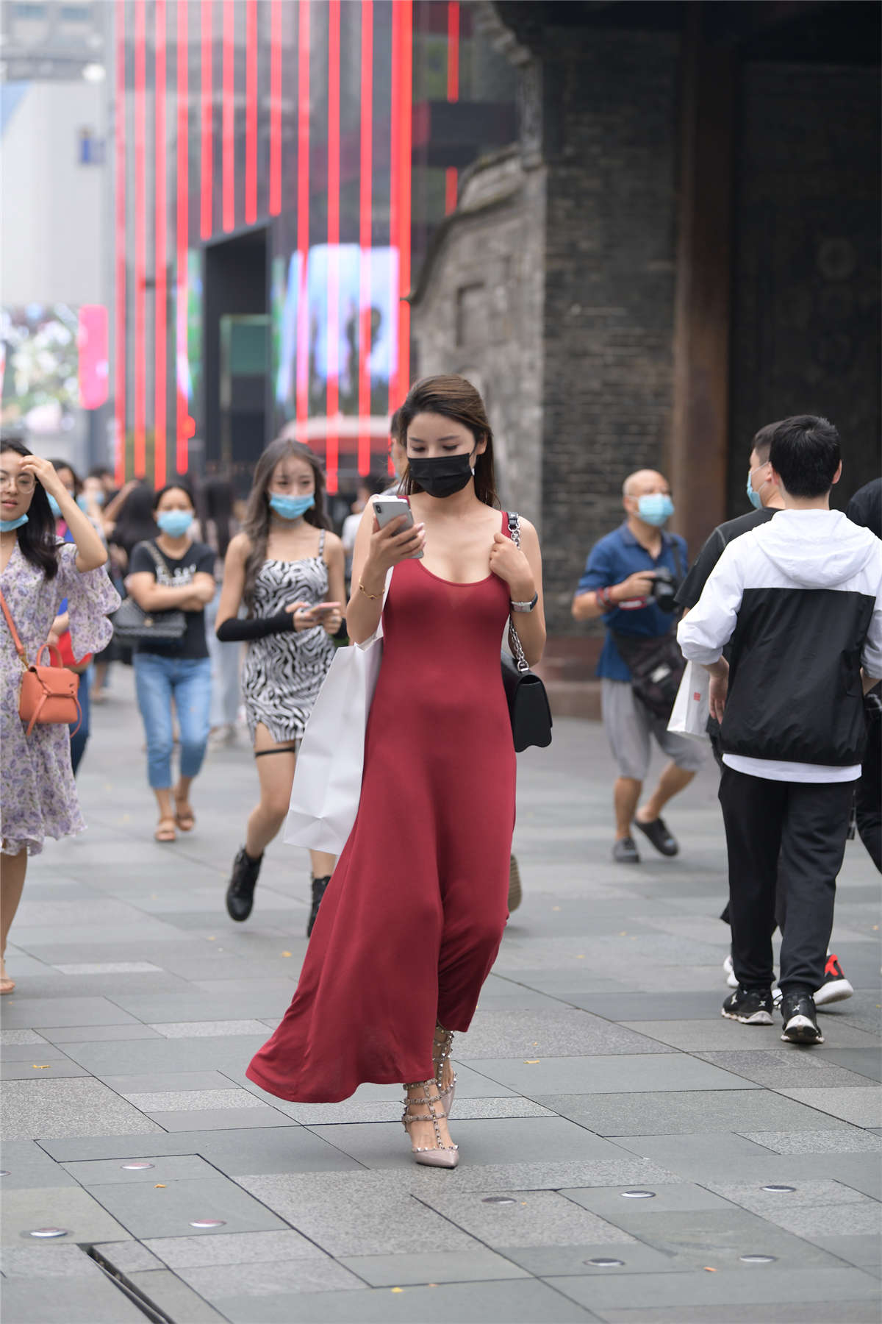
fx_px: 4042
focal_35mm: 110
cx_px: 441
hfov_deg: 12.5
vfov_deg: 18.6
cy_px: 662
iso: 640
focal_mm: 110
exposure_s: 1/320
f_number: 3.2
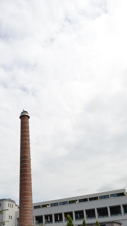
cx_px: 35
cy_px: 141
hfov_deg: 30.0
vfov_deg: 51.1
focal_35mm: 39
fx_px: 234
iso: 100
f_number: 9
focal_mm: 18
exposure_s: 1/320
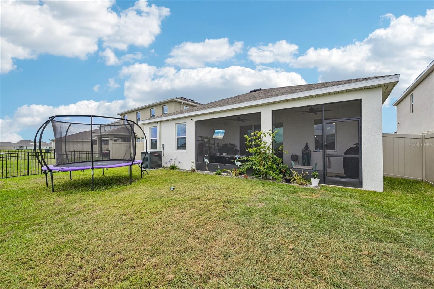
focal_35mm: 14
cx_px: 217
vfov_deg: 81.2
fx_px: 169
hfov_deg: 104.3
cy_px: 144
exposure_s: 1/1000
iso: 400
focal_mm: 14
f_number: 8
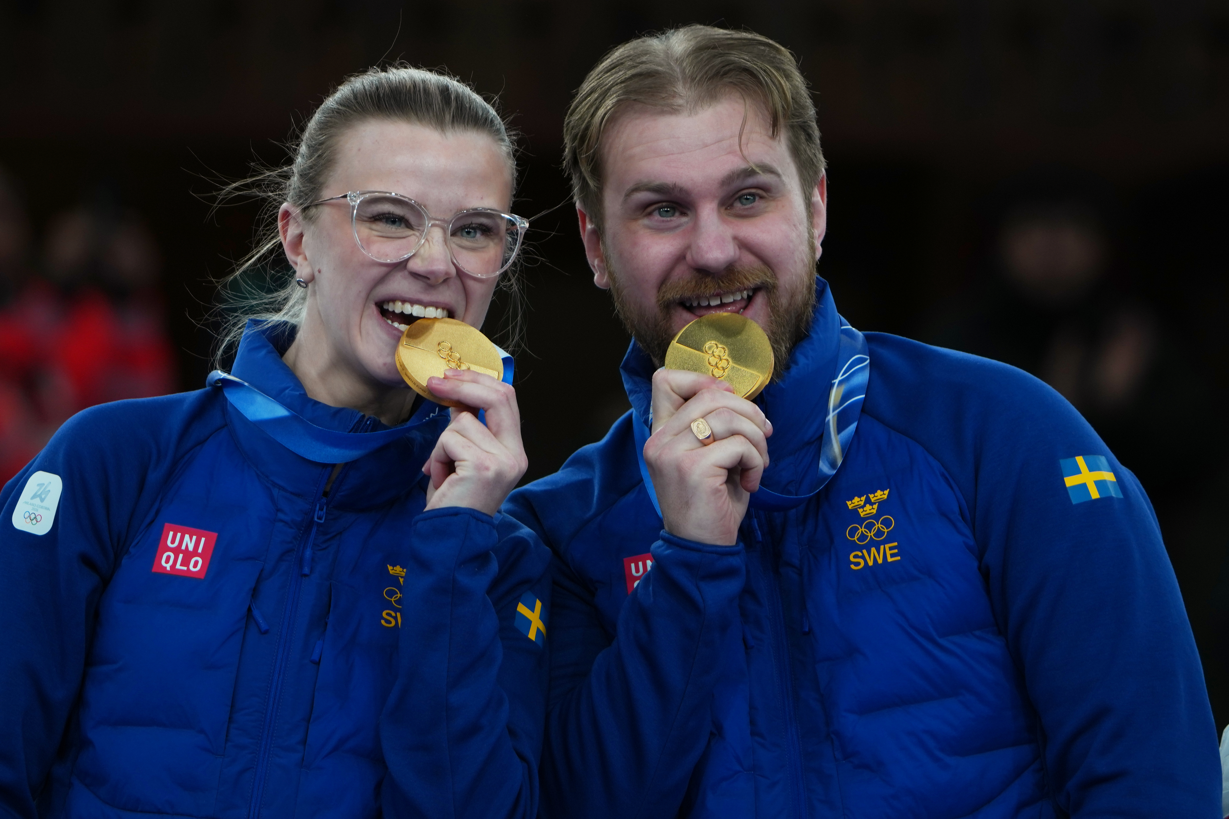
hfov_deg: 4.1
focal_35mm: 507
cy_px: 410
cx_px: 614
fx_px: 17307
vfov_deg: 2.7
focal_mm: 338
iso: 400
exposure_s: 1/320
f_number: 6.3
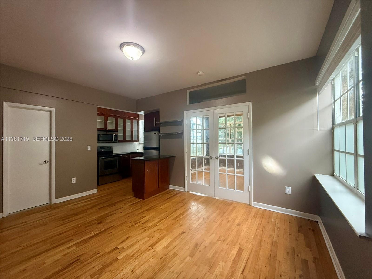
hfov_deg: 102.1
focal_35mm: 14
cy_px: 140
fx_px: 150
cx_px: 186
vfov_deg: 85.7
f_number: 2.2
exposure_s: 1/60
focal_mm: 2.22
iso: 400
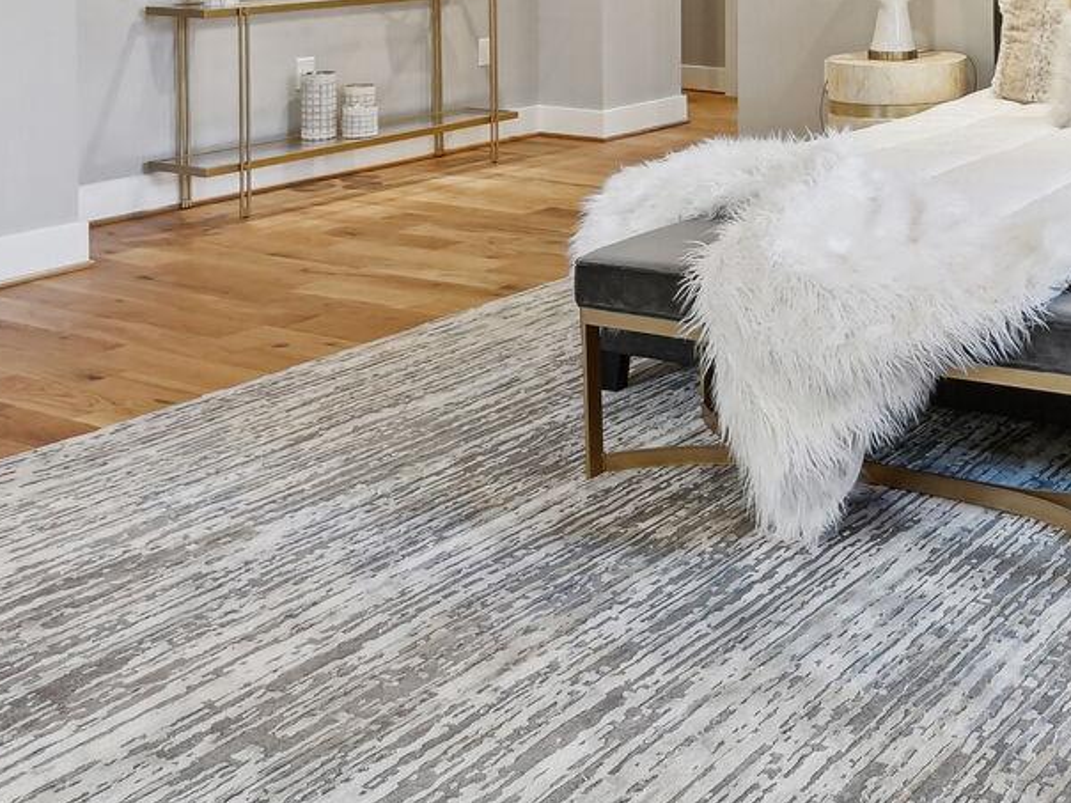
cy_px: -87
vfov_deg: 29.5
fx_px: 1361
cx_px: 1108
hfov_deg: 37.6
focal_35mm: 44
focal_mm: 16
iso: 800
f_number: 8
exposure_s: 1/50
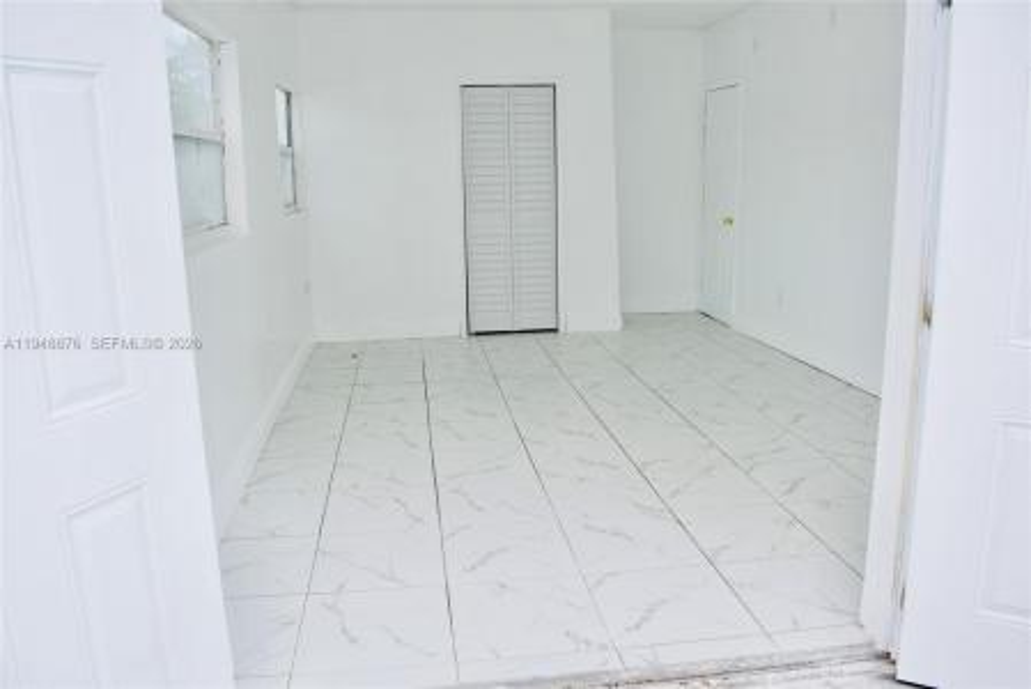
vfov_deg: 48.0
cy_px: 344
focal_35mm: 27
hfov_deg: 67.3
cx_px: 516
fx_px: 774
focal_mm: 18
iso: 200
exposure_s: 1/200
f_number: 6.3
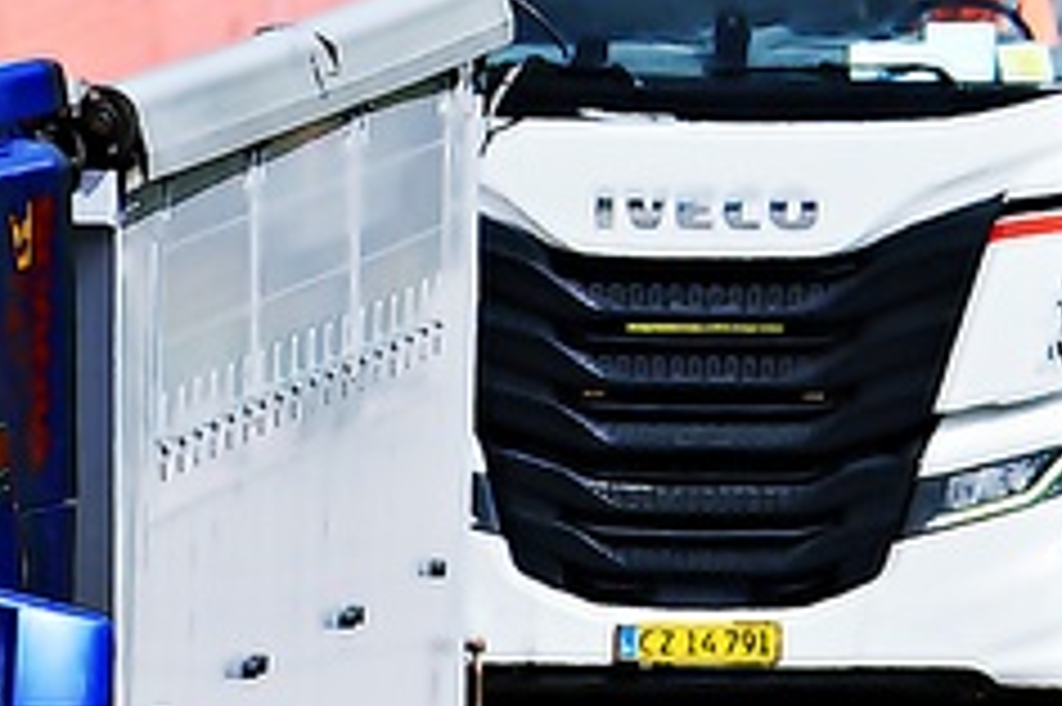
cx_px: -432
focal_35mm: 1219
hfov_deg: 1.7
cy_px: 958
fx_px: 35934
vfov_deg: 1.1
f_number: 10
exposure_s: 1/1600
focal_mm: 240
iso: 640
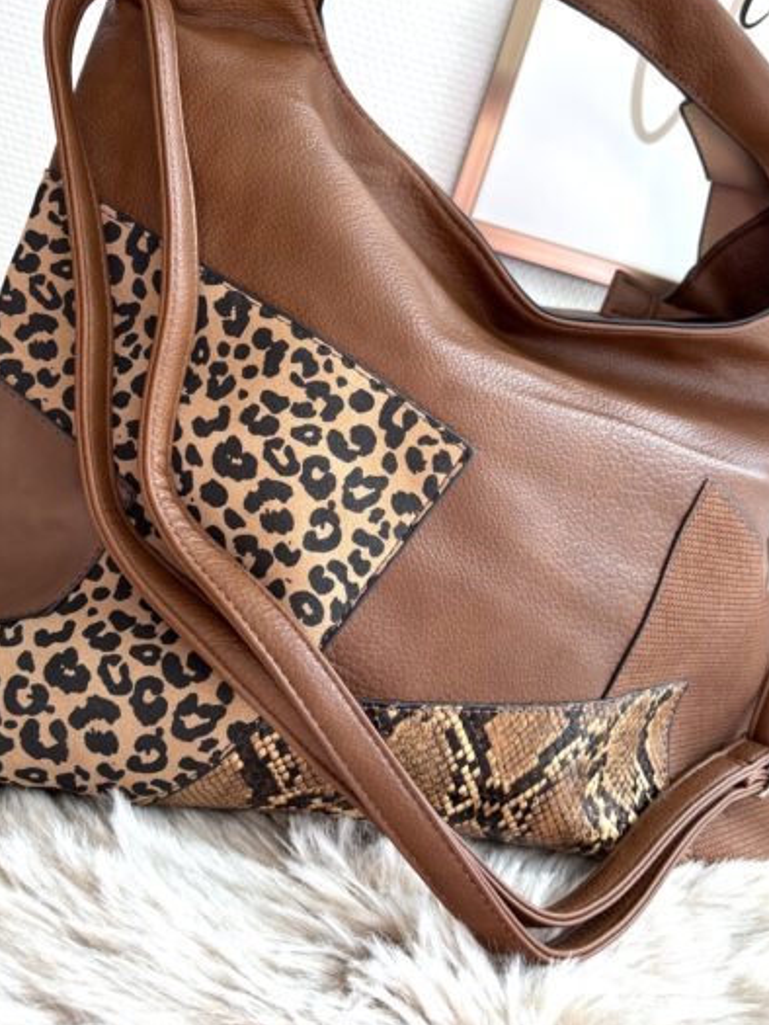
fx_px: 1007
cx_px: 341
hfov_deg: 41.7
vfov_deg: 53.7
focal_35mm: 34
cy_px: 430
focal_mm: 5.96
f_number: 1.6
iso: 64
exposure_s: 1/172
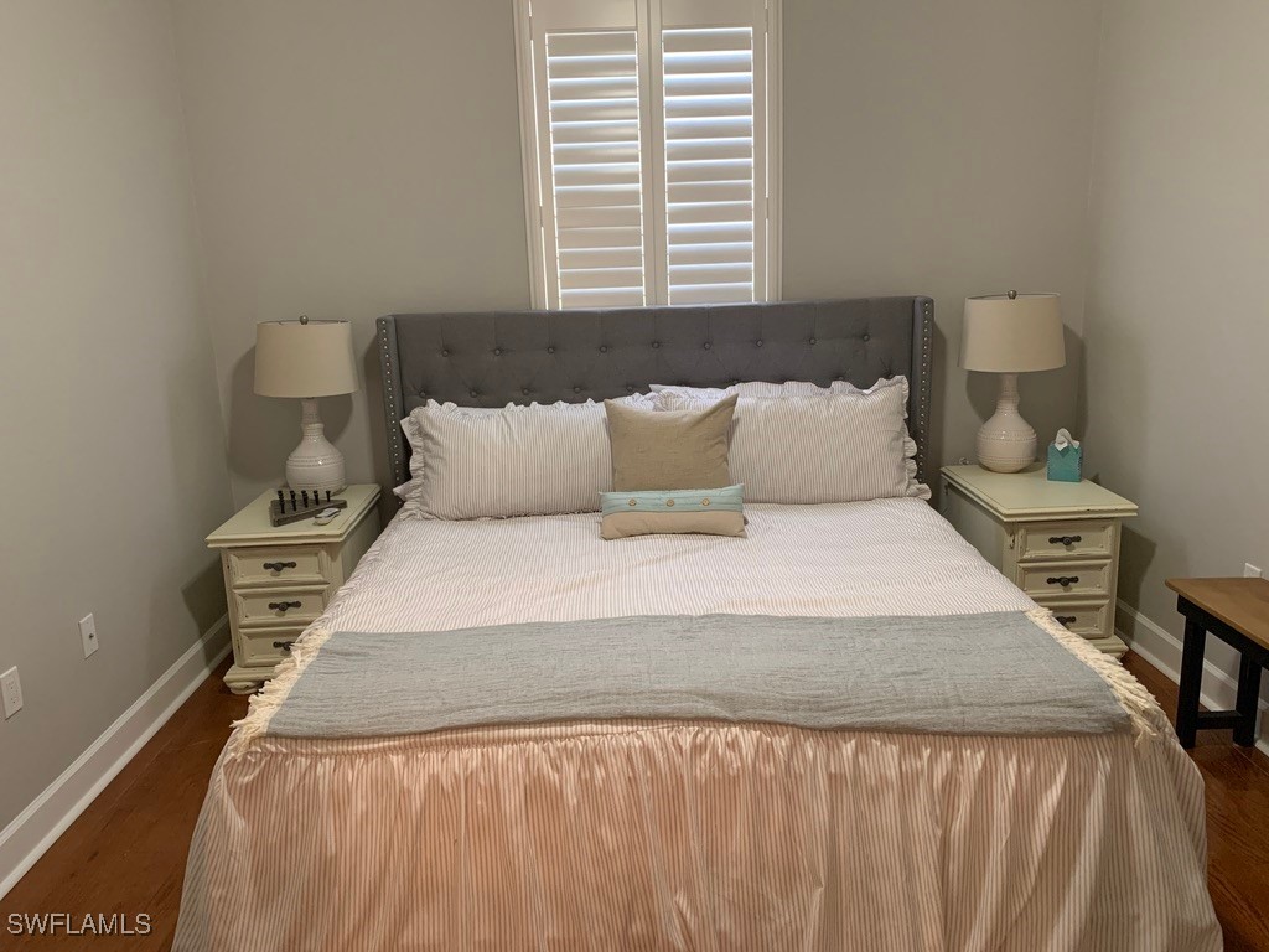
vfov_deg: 53.1
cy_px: 476
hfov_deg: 67.3
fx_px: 953
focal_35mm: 26
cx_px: 634
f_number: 1.8
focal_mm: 4.25
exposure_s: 1/60
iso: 320
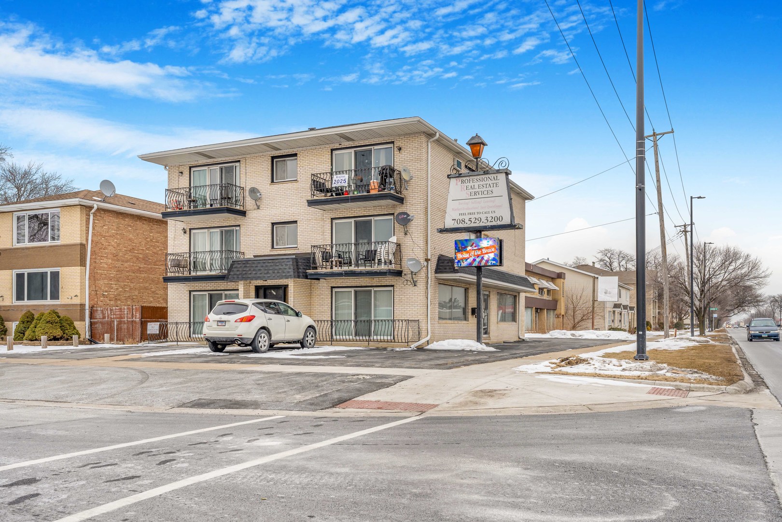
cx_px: 391
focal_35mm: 32
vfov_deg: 41.1
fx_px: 695
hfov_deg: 58.7
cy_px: 261
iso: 640
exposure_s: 1/320
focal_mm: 32
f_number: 9
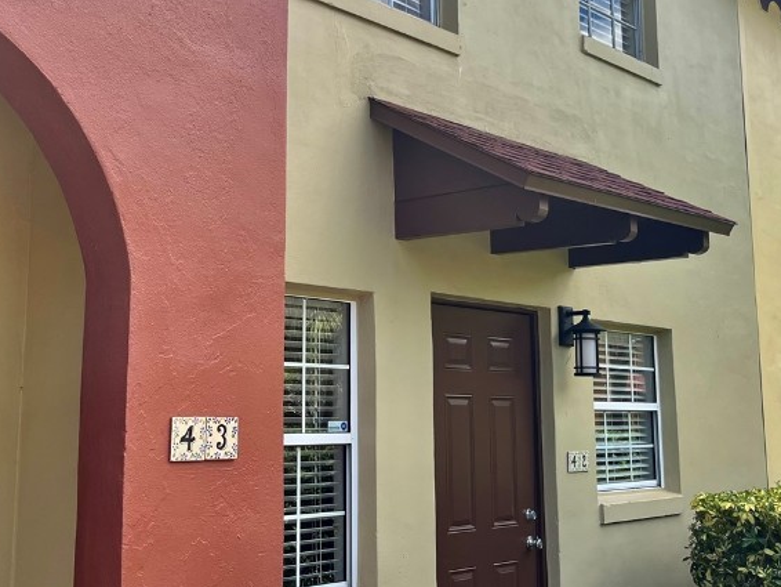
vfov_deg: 30.8
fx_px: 1061
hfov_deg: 40.2
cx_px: 299
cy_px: 240
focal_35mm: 47
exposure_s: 1/1106
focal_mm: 5.1
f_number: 1.6
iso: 50
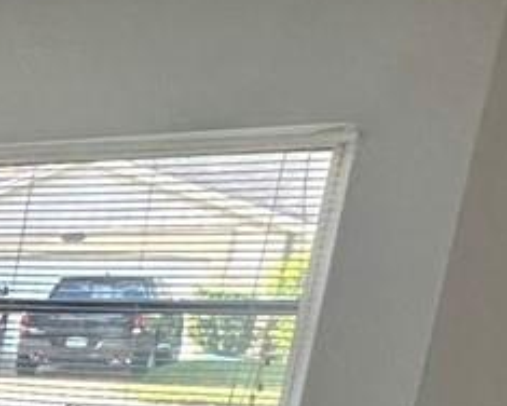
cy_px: 644
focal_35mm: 93
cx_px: -932
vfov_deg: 15.1
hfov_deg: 12.1
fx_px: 1395
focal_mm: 2.22
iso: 64
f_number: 2.2
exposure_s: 1/120
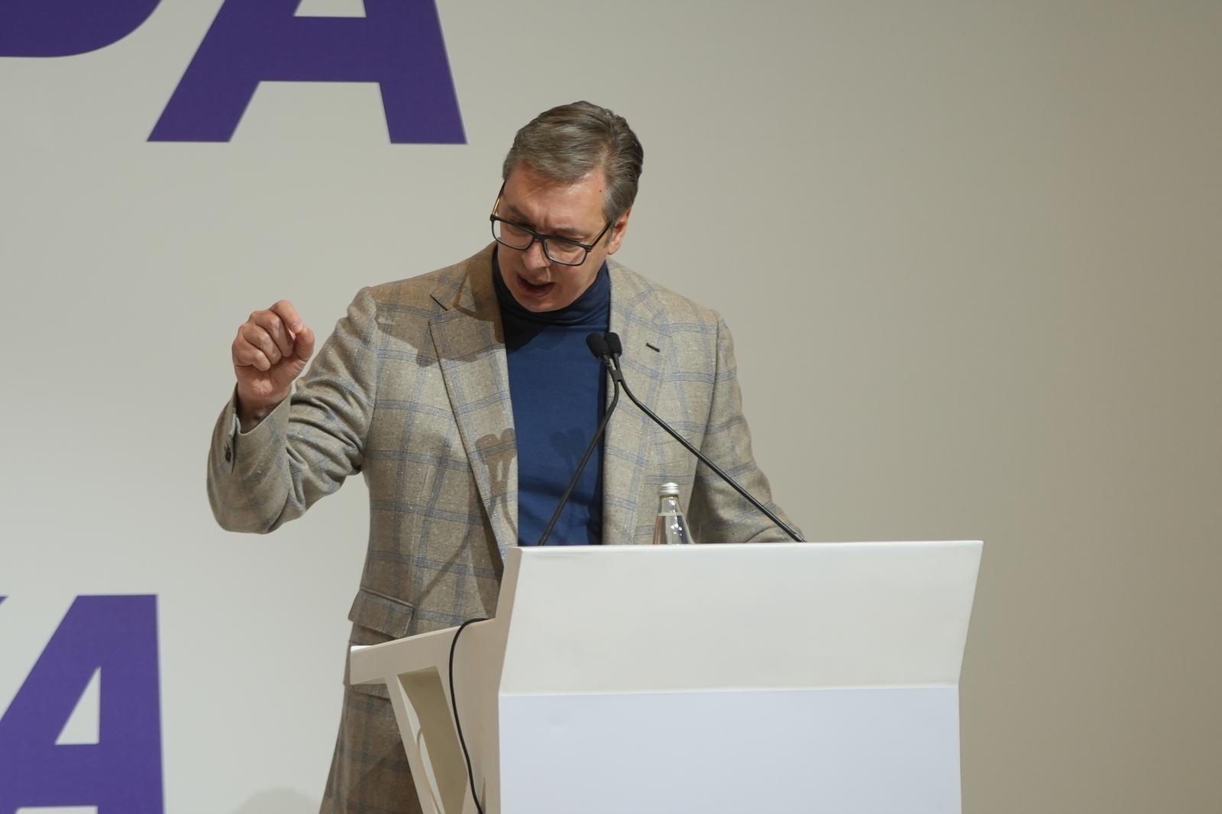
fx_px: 10181
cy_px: 407
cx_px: 611
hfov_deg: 6.9
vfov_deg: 4.6
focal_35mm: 300
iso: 800
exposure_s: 1/1250
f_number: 2.8
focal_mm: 200
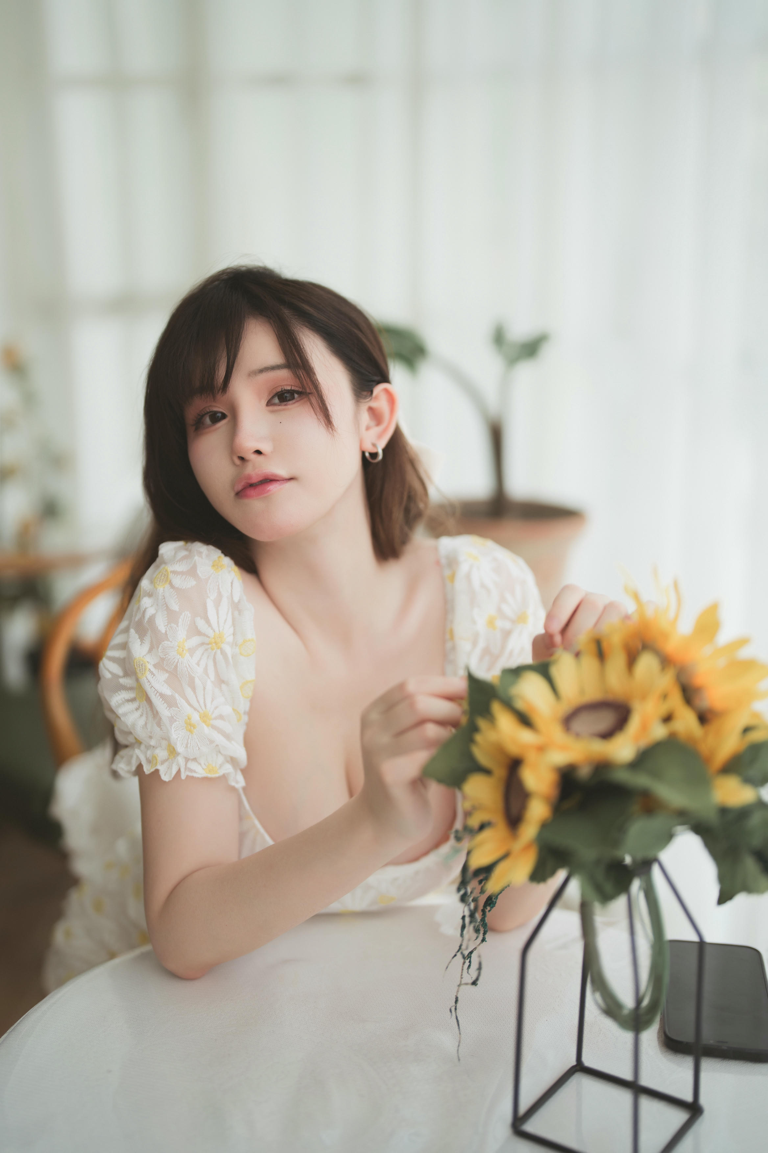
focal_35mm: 50
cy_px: 576
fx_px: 1600
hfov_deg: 27.0
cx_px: 384
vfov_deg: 39.6
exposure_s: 1/800
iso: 100
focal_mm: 50
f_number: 1.4
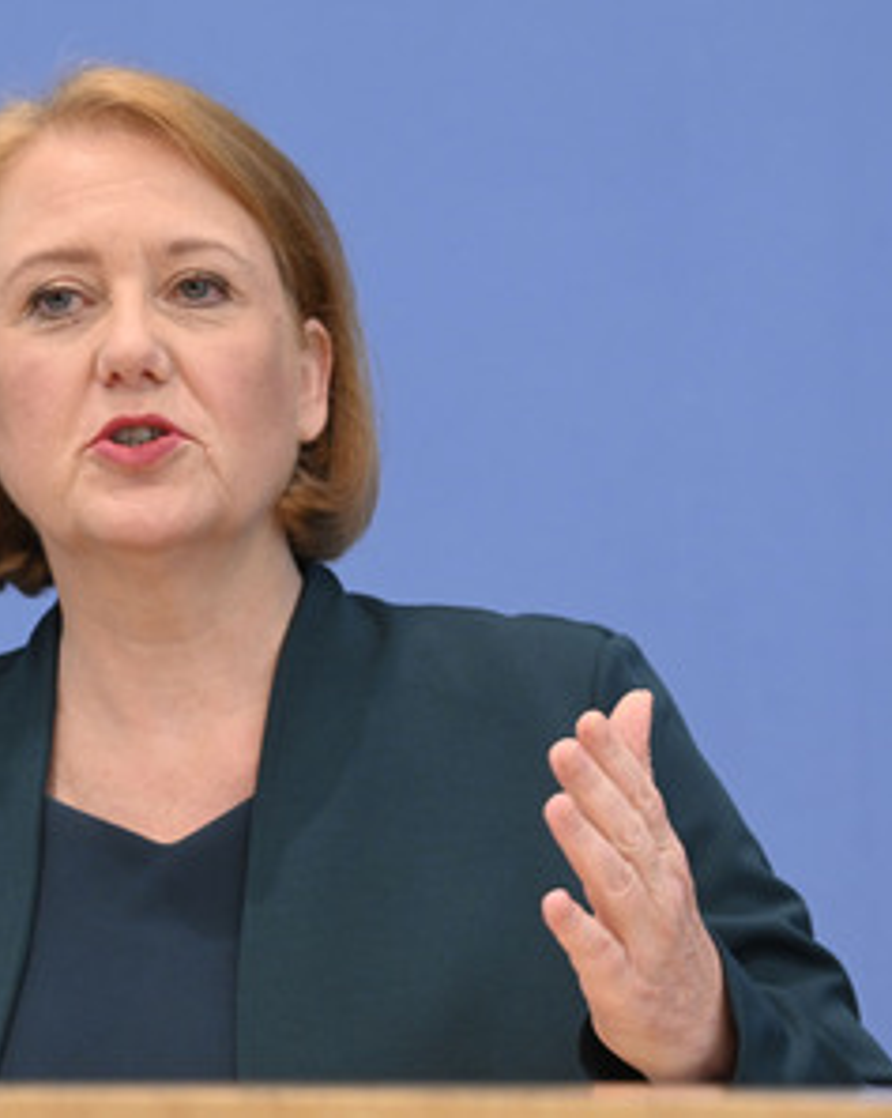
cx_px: 119
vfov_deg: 11.3
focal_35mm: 171
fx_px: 5652
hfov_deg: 9.0
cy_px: 561
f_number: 7.1
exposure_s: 1/320
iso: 3200
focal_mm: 120
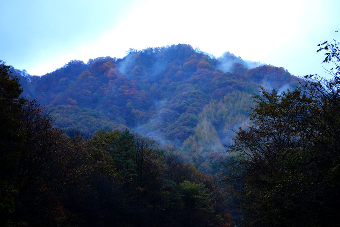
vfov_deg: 16.6
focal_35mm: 82
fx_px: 779
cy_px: 114
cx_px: 170
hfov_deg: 24.6
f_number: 4
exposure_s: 1/25
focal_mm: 55
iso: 800
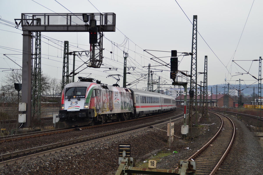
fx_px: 460
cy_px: 88
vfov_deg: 21.6
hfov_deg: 31.9
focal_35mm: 63
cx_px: 132
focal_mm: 42
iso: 200
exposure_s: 1/400
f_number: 5.6
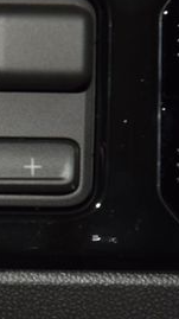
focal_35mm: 262
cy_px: 107
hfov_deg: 4.6
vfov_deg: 8.2
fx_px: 2214
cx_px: -178
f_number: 8
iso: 100
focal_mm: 70
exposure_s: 1/125
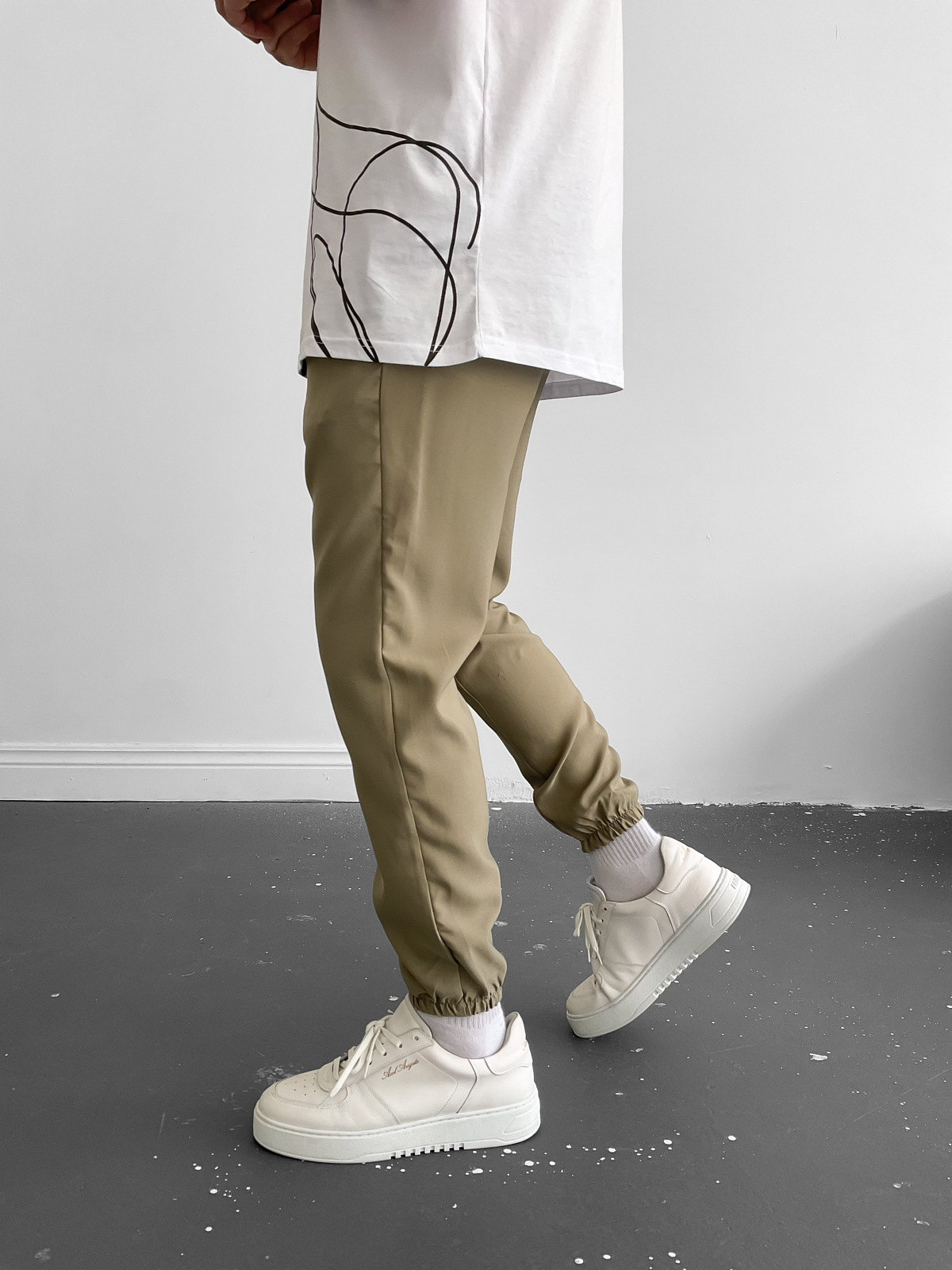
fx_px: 1063
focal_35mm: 29
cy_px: 635
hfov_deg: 48.2
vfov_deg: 61.7
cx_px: 476
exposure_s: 1/120
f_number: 1.8
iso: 40
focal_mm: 3
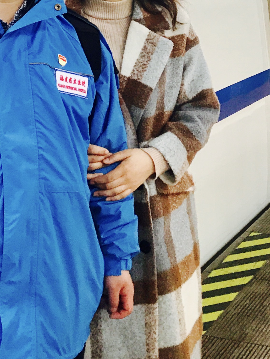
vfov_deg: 25.0
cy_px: 17
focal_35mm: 75
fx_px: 780
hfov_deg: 19.6
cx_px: 142
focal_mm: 3.99
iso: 40
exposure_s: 1/20
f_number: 1.8
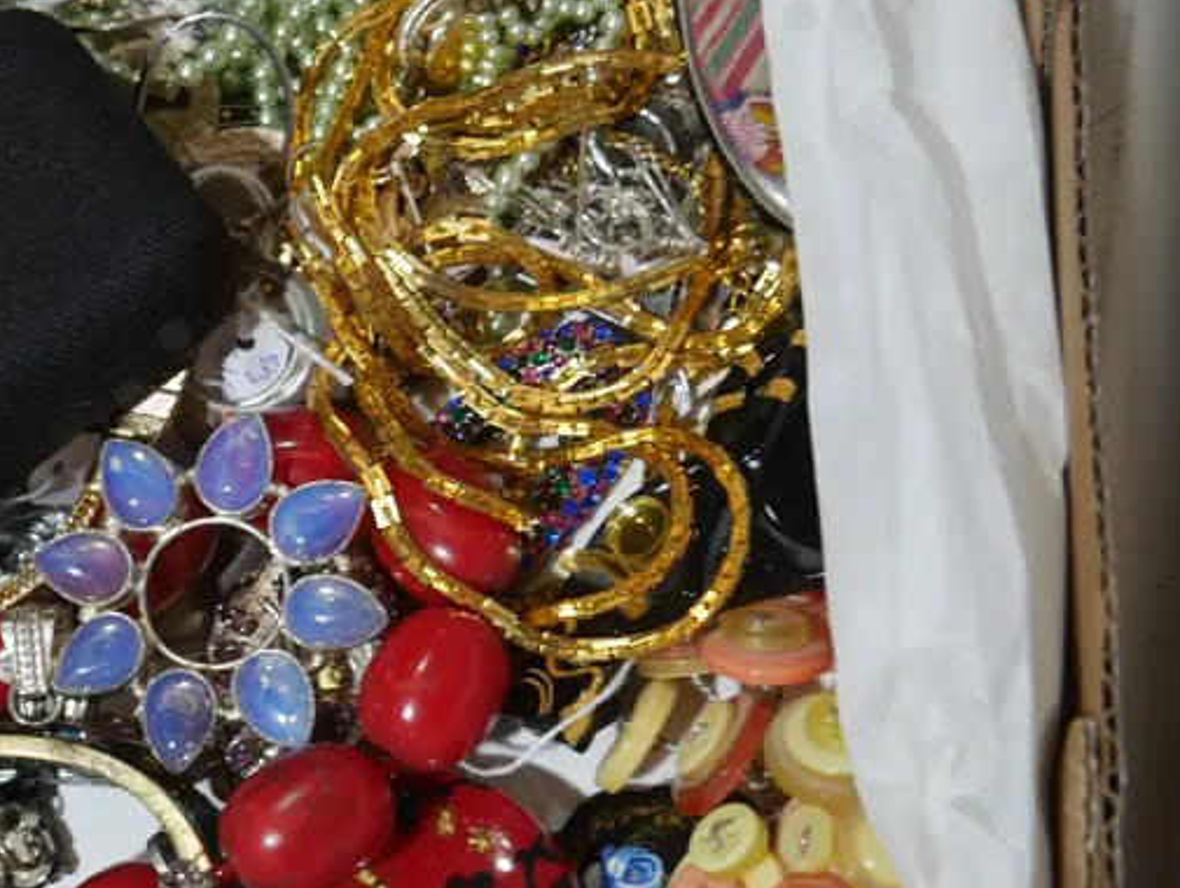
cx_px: 16
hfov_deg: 24.2
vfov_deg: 19.1
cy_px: 555
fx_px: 2628
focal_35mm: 77
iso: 200
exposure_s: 1/80
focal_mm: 19
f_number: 4.1
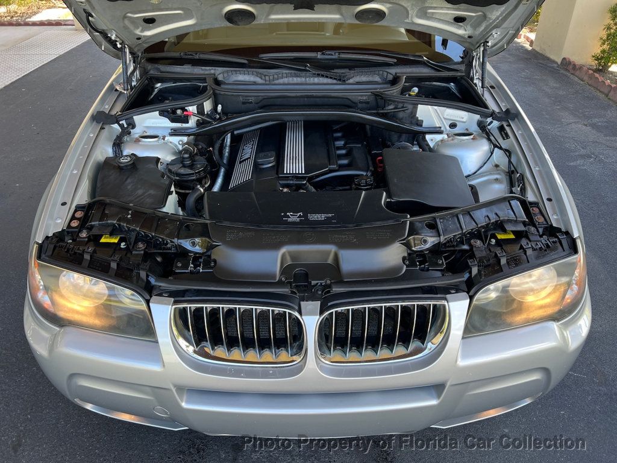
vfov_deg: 53.1
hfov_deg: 67.3
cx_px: 308
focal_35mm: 26
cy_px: 232
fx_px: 463
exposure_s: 1/121
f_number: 1.5
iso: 32
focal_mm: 5.7
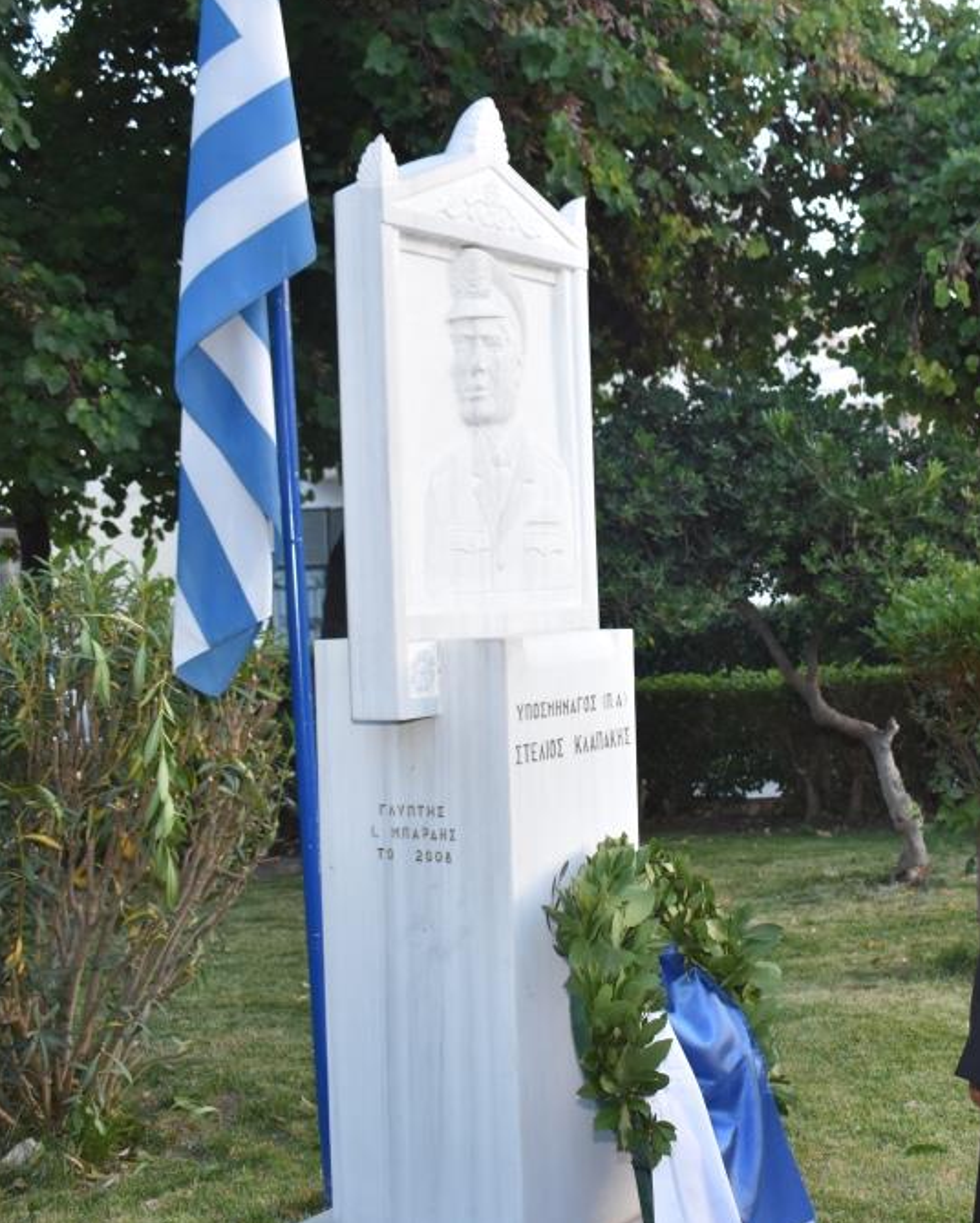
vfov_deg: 33.6
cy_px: 613
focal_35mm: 56
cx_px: 801
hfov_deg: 26.6
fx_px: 2028
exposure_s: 1/200
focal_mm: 26
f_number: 5
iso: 800
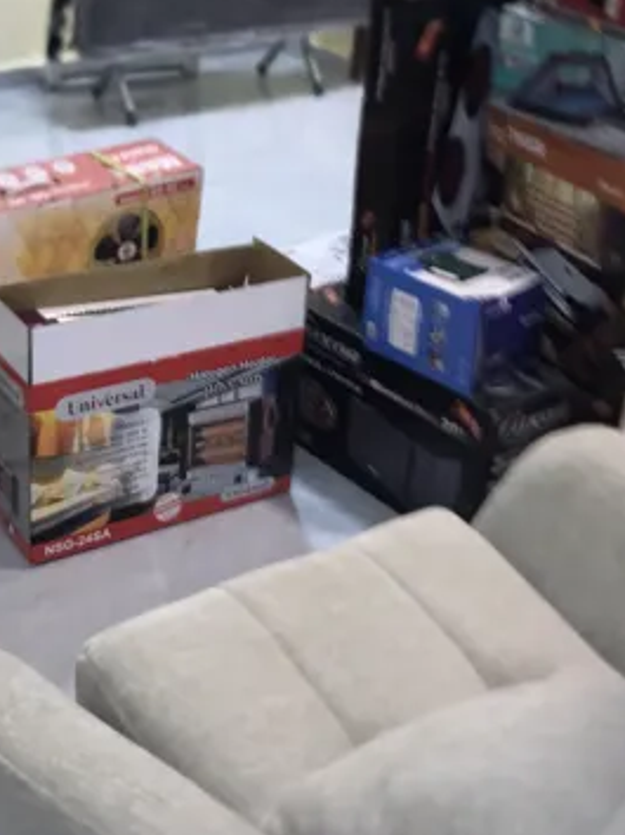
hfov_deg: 25.6
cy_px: 351
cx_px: 248
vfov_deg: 33.7
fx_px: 1374
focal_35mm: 57
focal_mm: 3.99
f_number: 1.8
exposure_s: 1/33
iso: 32
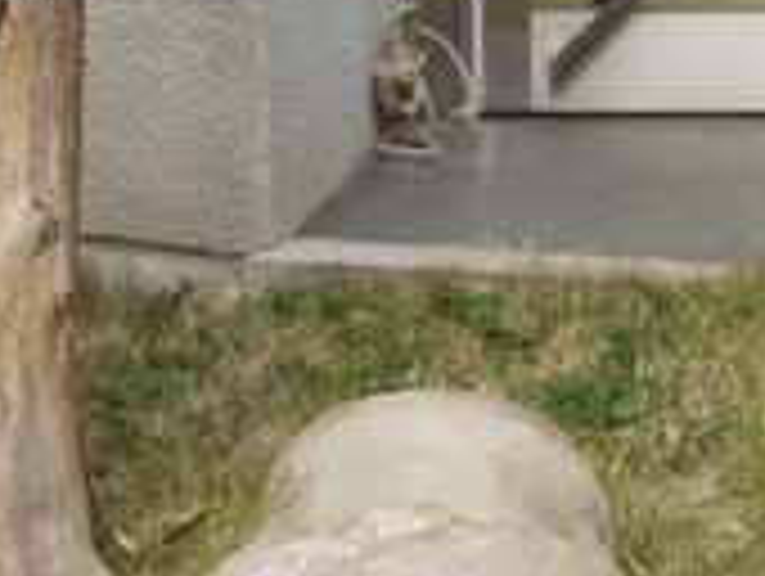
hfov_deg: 12.5
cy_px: 1012
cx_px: 414
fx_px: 3497
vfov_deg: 9.0
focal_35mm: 158
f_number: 5
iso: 100
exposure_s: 1/160
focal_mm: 21
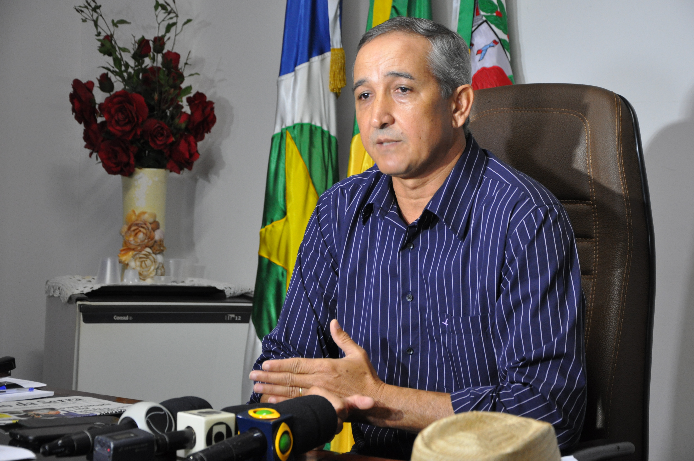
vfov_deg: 15.7
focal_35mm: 87
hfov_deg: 23.4
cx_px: 347
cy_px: 230
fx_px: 1675
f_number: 5
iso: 800
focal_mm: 58
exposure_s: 1/30
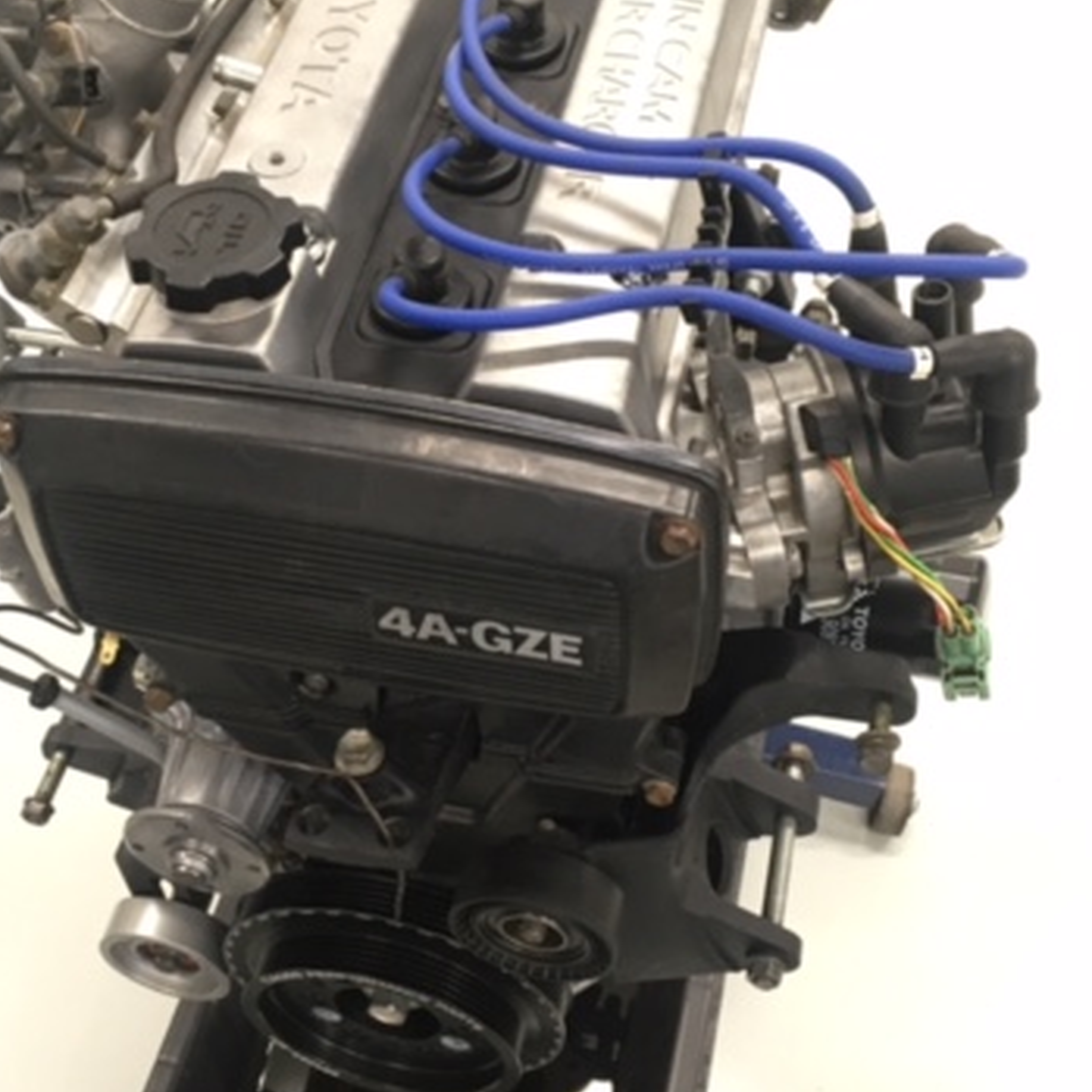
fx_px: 1677
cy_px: 532
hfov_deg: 35.9
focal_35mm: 47
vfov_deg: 36.1
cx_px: 435
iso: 100
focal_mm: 4.15
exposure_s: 1/33
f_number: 2.2
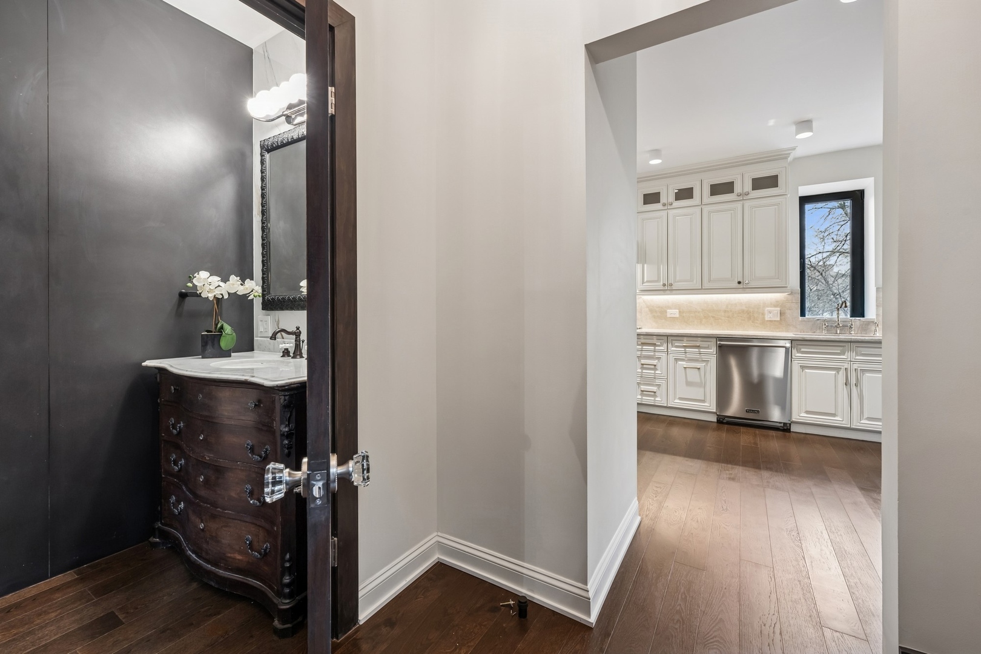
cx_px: 490
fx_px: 409
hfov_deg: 100.4
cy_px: 327
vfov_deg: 77.3
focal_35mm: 15
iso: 320
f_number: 9
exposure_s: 1/4
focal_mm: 15
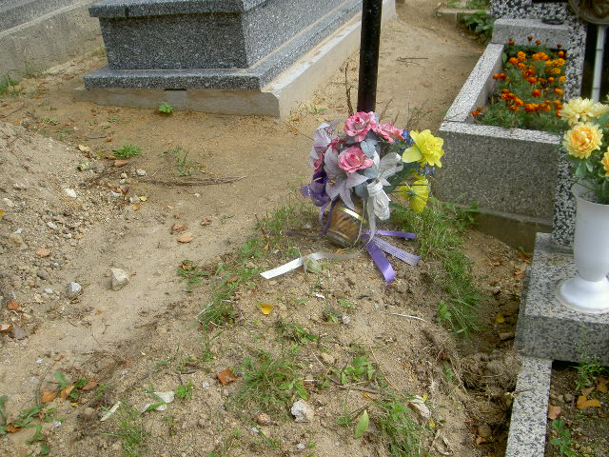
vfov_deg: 36.8
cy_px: 228
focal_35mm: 39
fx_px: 686
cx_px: 304
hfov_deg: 47.9
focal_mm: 8
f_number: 4.7
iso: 50
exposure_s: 1/160
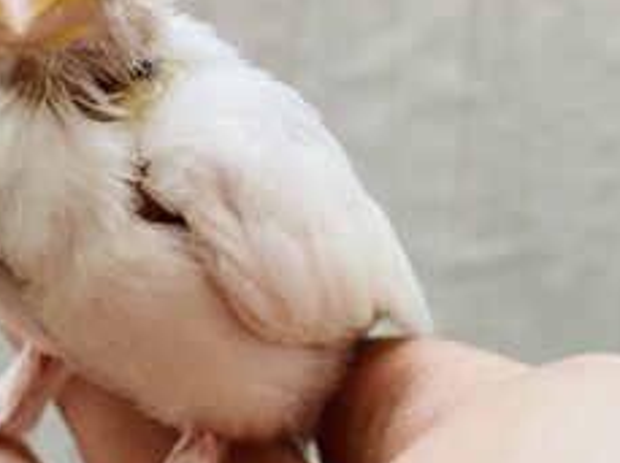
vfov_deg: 21.0
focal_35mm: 70
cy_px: 233
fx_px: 1252
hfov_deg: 27.5
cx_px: 173
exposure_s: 1/100
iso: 50
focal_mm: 4.25
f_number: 1.8
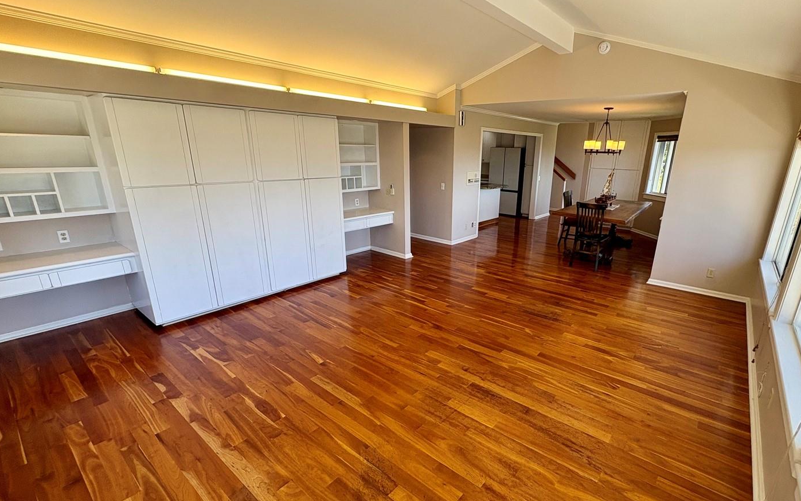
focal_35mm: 17
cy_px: 266
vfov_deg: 67.9
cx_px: 446
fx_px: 371
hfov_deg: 94.0
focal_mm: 2.22
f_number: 2.2
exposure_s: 1/120
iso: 64
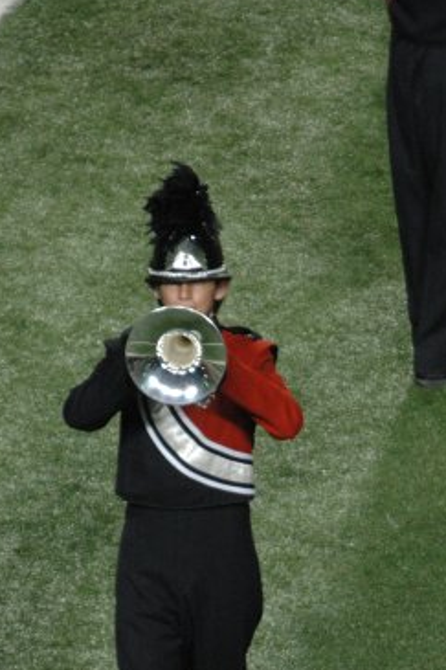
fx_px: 18358
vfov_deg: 2.1
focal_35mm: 987
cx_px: 206
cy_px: 529
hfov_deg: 1.4
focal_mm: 400
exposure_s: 1/60
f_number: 5.6
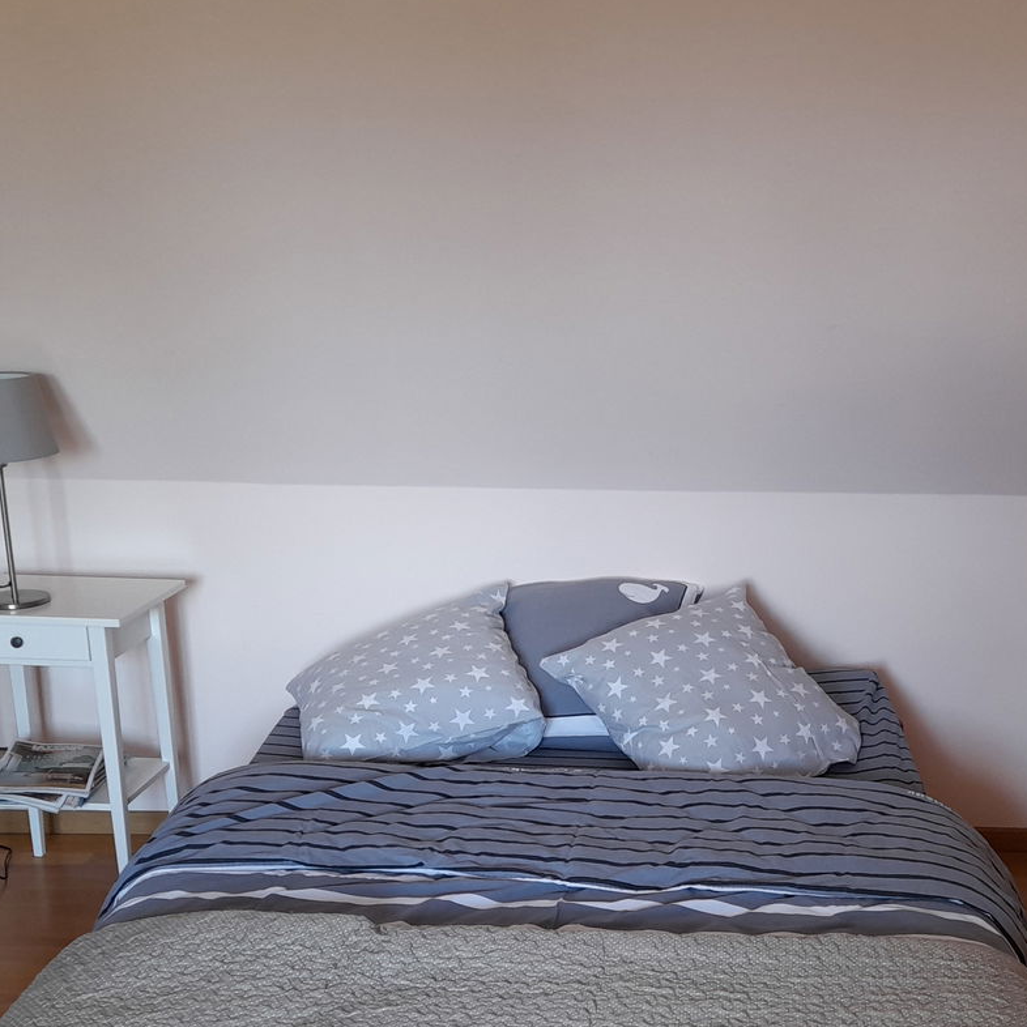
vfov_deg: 37.3
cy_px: 661
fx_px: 1510
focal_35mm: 45
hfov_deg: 37.4
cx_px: 627
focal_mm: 4.6
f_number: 2
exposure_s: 1/50
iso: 100
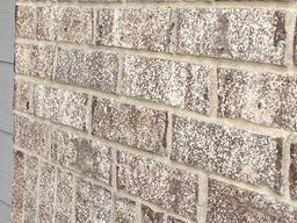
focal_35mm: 104
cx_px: -249
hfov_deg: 15.9
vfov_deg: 14.2
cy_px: 55
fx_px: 892
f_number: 1.6
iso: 32
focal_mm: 4.2
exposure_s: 1/1033
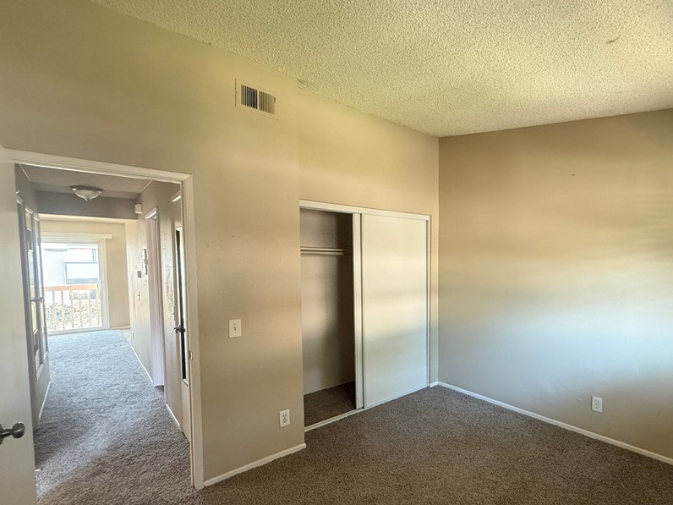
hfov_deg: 86.3
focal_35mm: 18
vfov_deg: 71.3
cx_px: 413
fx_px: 350
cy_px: 282
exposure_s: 1/60
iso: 640
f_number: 2.2
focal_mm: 2.22
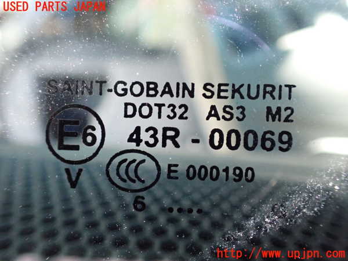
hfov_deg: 60.0
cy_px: 130
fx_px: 302
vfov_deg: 46.8
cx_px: 174
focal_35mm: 30
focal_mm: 5.4
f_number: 2.3
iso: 800
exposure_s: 1/125
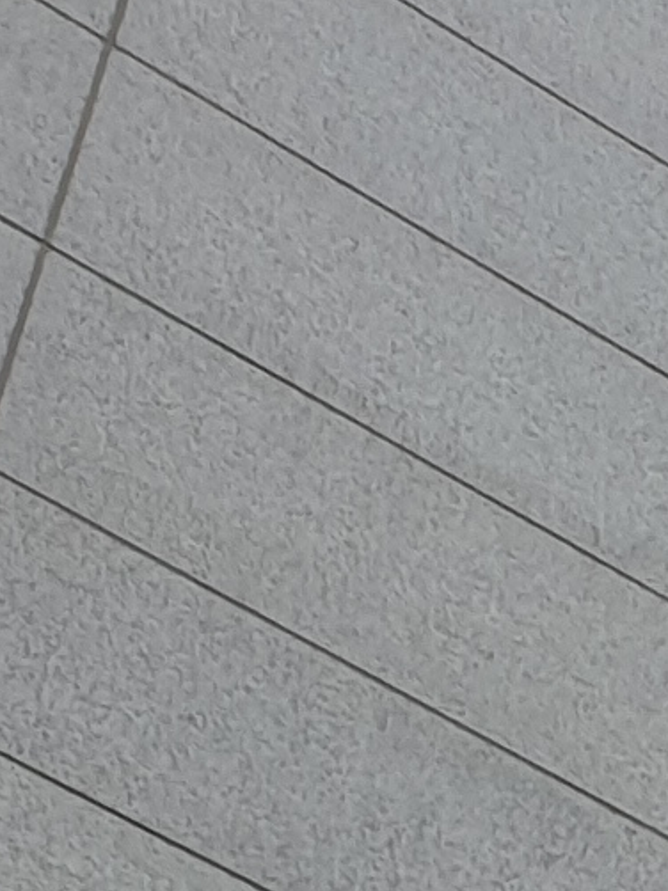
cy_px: 2439
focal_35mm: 209
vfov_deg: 8.3
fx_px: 5382
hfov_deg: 6.3
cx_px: 2254
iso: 50
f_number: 2.4
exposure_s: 1/1348
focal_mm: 4.3
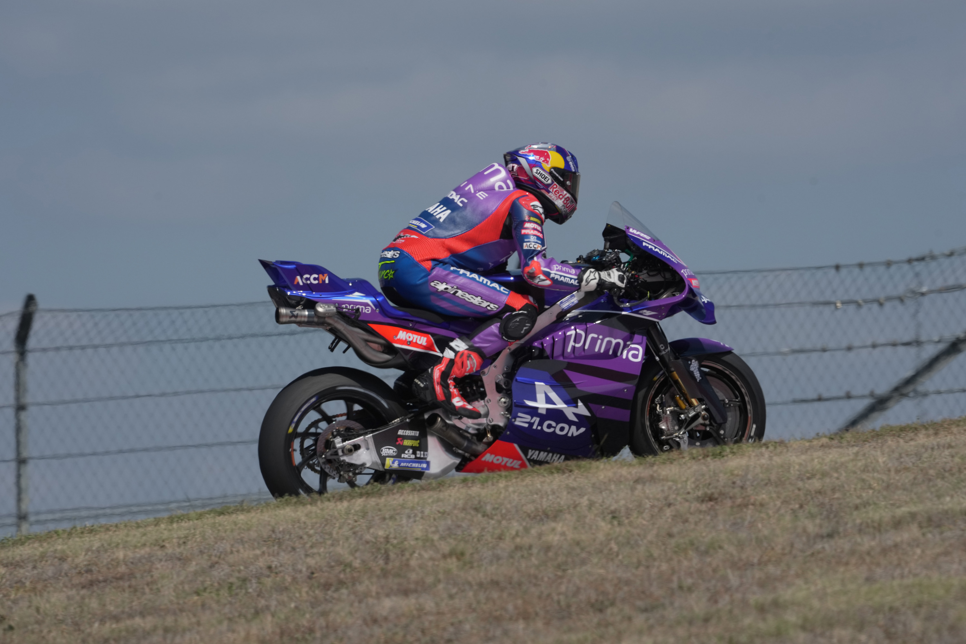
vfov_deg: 2.9
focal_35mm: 481
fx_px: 12906
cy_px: 322
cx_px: 483
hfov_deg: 4.3
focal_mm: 481
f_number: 11
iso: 640
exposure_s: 1/2000
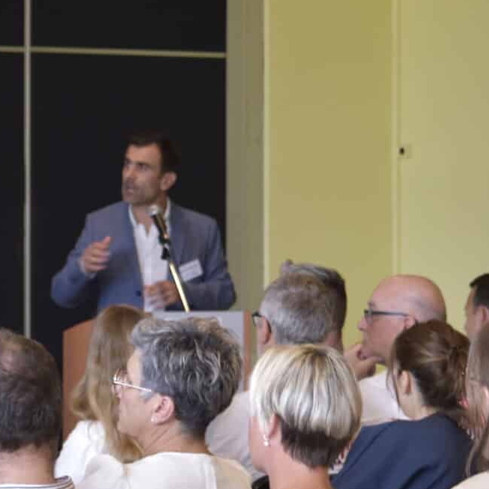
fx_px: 4475
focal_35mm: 280
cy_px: 304
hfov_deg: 6.2
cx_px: 445
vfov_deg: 6.3
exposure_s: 1/40
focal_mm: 70
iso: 400
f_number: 4.5
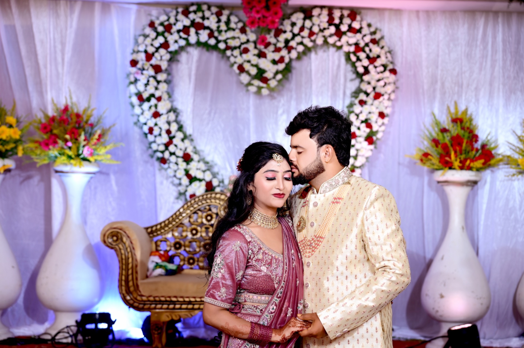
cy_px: 174
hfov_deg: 30.5
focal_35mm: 66
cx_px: 262
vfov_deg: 20.6
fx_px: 960
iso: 160
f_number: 4
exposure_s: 1/160
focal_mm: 66
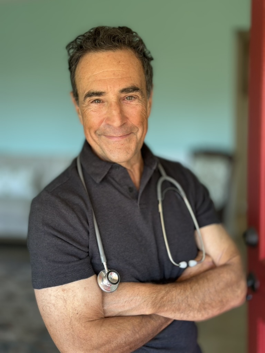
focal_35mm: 48
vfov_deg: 39.7
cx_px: 132
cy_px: 176
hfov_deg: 30.3
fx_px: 490
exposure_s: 1/121
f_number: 1.78
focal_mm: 6.86
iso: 125
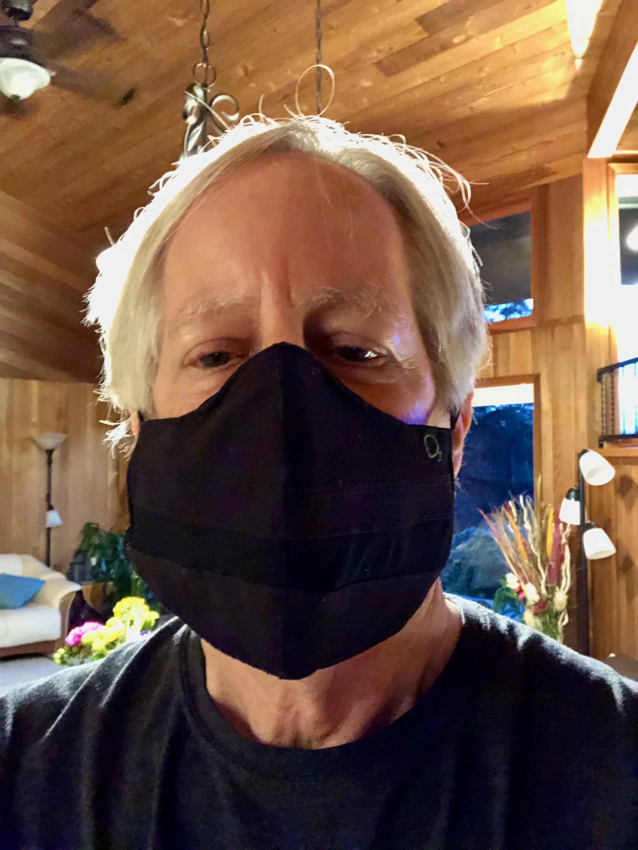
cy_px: 425
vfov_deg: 56.8
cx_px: 319
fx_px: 786
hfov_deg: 44.2
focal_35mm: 32
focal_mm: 2.87
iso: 1000
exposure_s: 1/15
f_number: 2.2
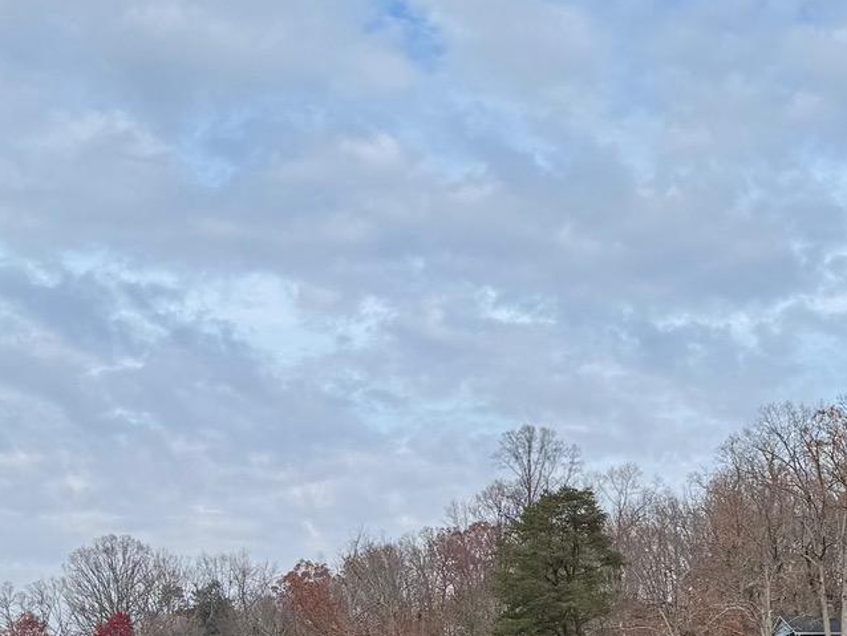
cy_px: 823
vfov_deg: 17.9
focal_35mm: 77
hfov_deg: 25.0
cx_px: 633
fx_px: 1885
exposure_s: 1/2252
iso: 80
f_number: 1.78
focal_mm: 6.76
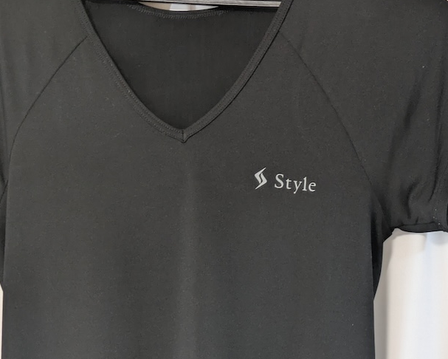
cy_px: 216
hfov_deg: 23.0
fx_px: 1088
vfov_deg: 18.7
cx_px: 344
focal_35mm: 82
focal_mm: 5.43
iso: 138
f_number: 1.89
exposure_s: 1/25
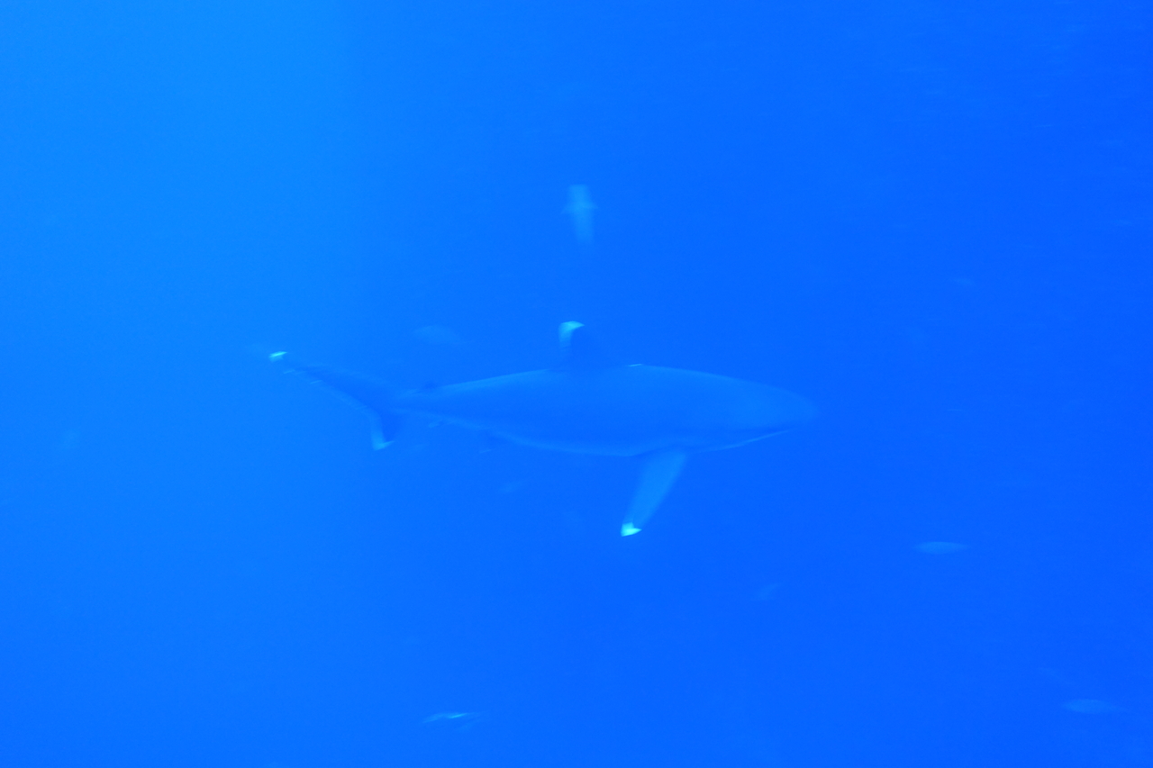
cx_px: 576
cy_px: 384
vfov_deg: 31.9
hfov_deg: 46.4
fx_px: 1345
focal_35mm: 42
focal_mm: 15.52
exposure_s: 1/50
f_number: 2.8
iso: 200
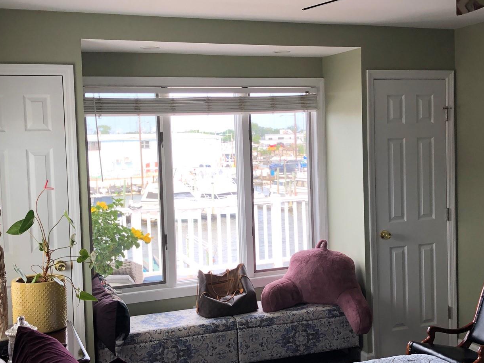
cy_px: 188
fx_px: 657
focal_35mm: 47
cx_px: 276
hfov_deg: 40.3
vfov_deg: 30.9
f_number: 1.8
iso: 40
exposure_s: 1/120
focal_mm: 4
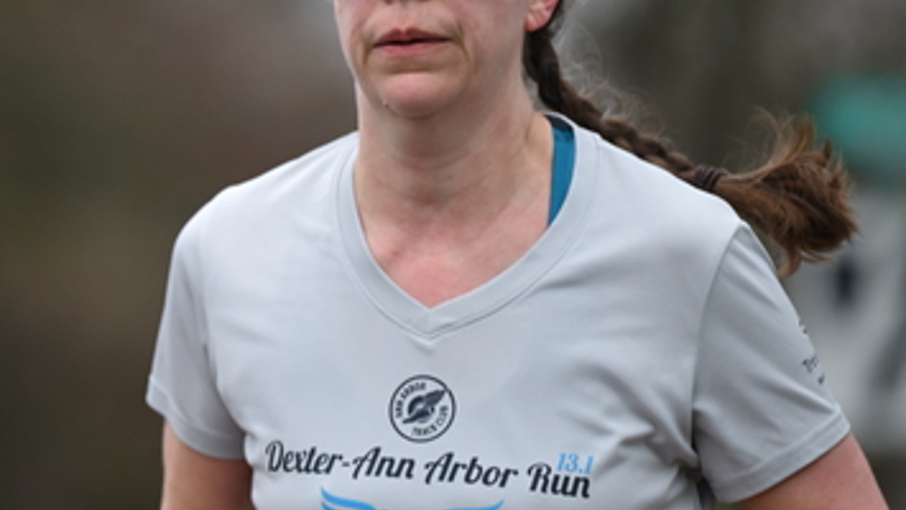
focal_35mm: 486
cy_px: 105
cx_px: 222
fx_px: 11680
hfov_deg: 4.4
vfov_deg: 2.5
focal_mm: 200
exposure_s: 1/320
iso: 360
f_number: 2.8
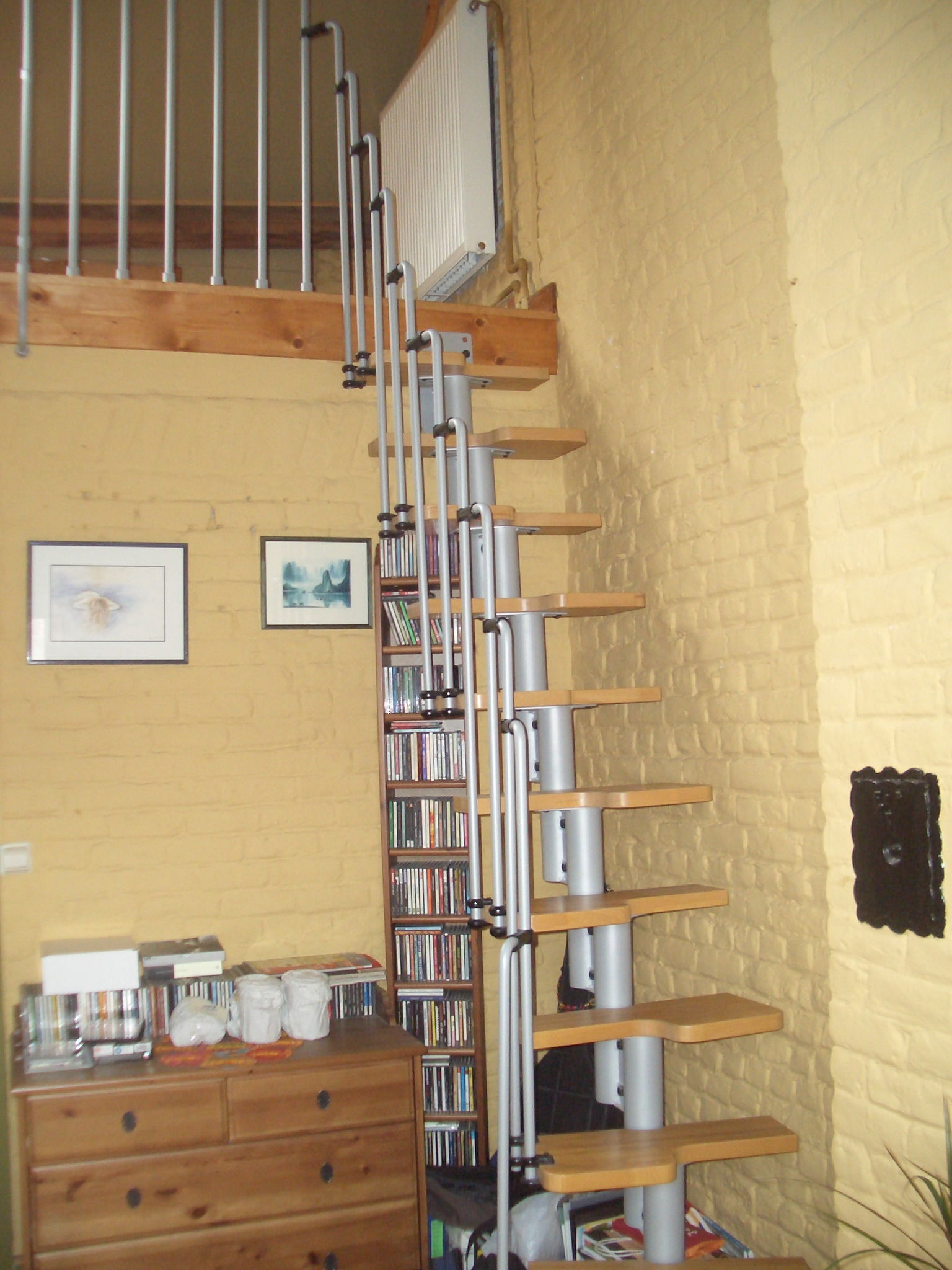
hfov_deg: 40.7
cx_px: 476
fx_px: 1283
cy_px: 635
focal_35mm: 35
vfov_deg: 52.6
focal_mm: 5.8
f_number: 2.6
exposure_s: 1/60
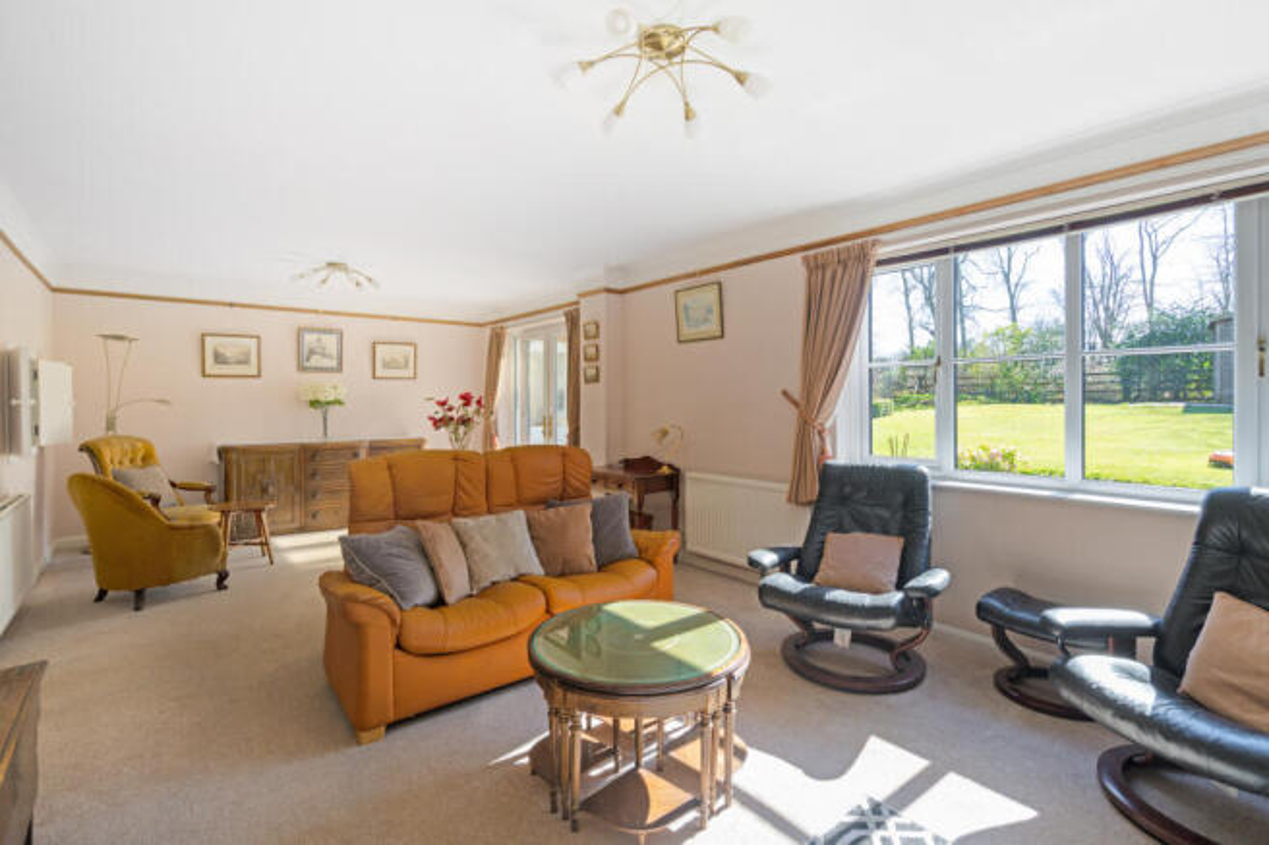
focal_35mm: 16
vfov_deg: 73.7
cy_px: 422
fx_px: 564
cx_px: 634
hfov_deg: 96.8
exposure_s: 1/15
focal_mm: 16
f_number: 8
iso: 320
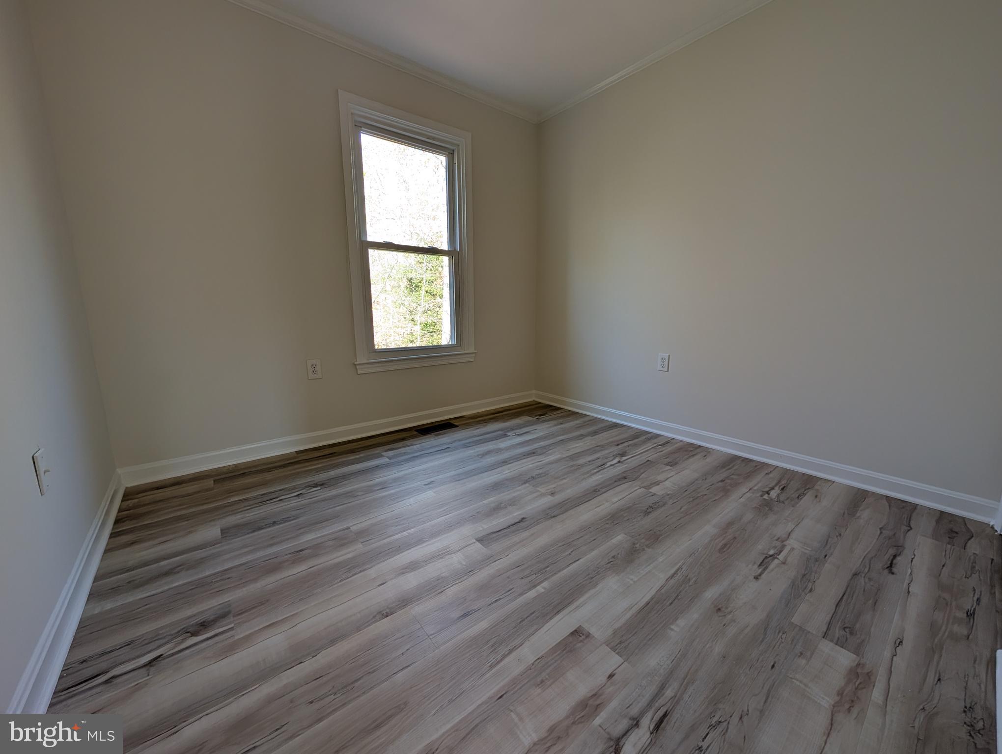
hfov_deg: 110.5
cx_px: 501
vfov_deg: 94.6
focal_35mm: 12
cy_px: 377
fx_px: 348
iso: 53
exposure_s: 1/78.8
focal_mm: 2.02
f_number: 1.7
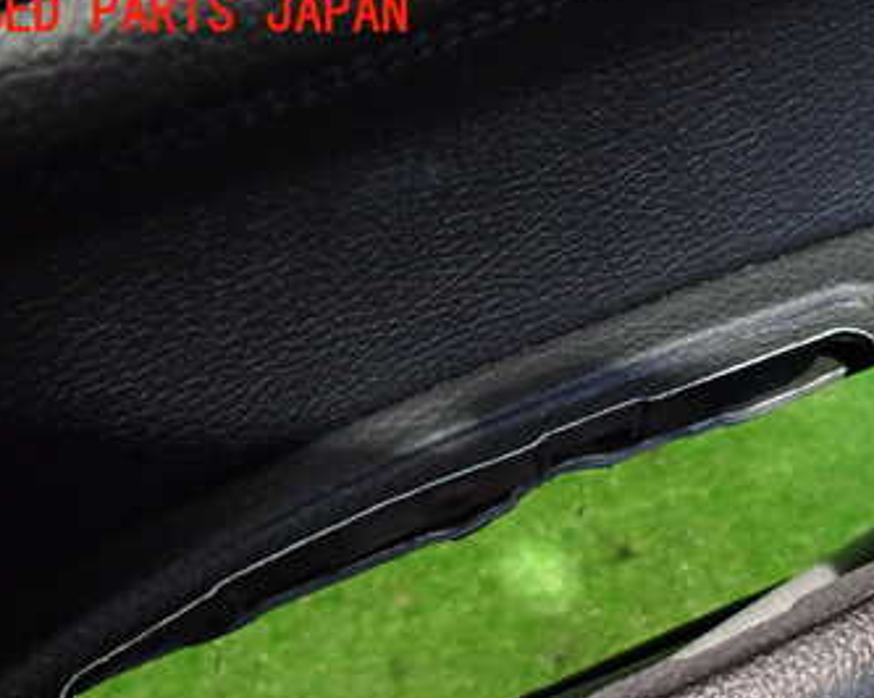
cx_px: 719
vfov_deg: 33.0
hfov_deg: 40.1
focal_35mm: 44
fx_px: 1137
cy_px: 572
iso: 800
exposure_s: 1/25
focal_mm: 4.5
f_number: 2
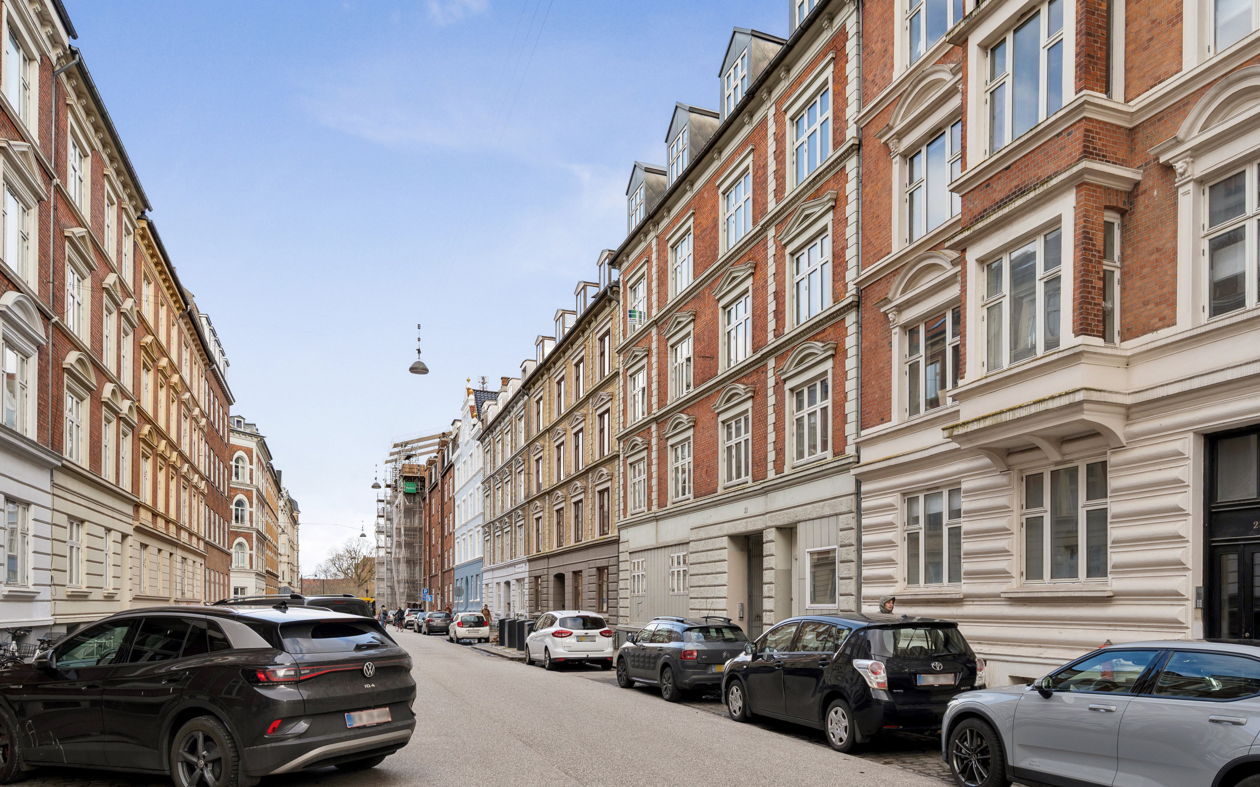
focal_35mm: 23
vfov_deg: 53.9
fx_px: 773
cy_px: 379
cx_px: 645
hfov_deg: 78.3
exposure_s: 1/125
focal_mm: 21.5
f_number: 6.3
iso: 80
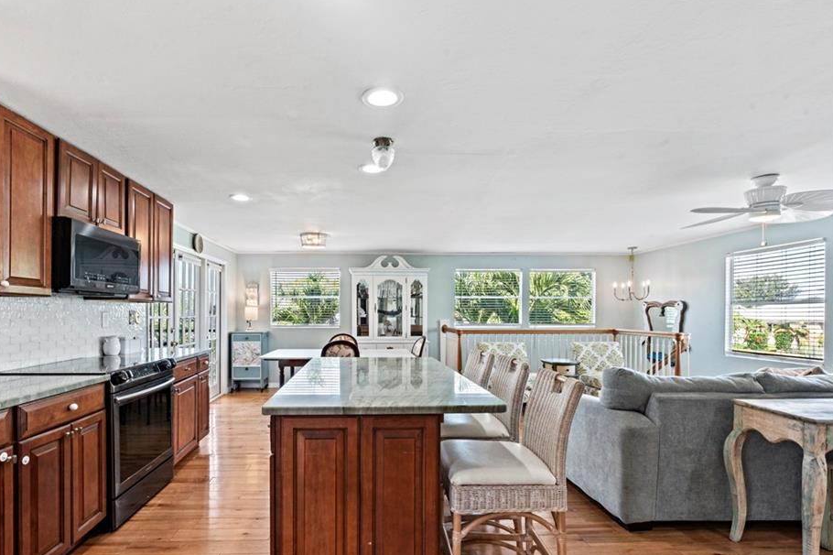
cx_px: 370
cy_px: 300
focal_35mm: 18
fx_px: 416
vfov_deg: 67.2
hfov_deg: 89.7
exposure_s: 1/8
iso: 1000
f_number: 13
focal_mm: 16
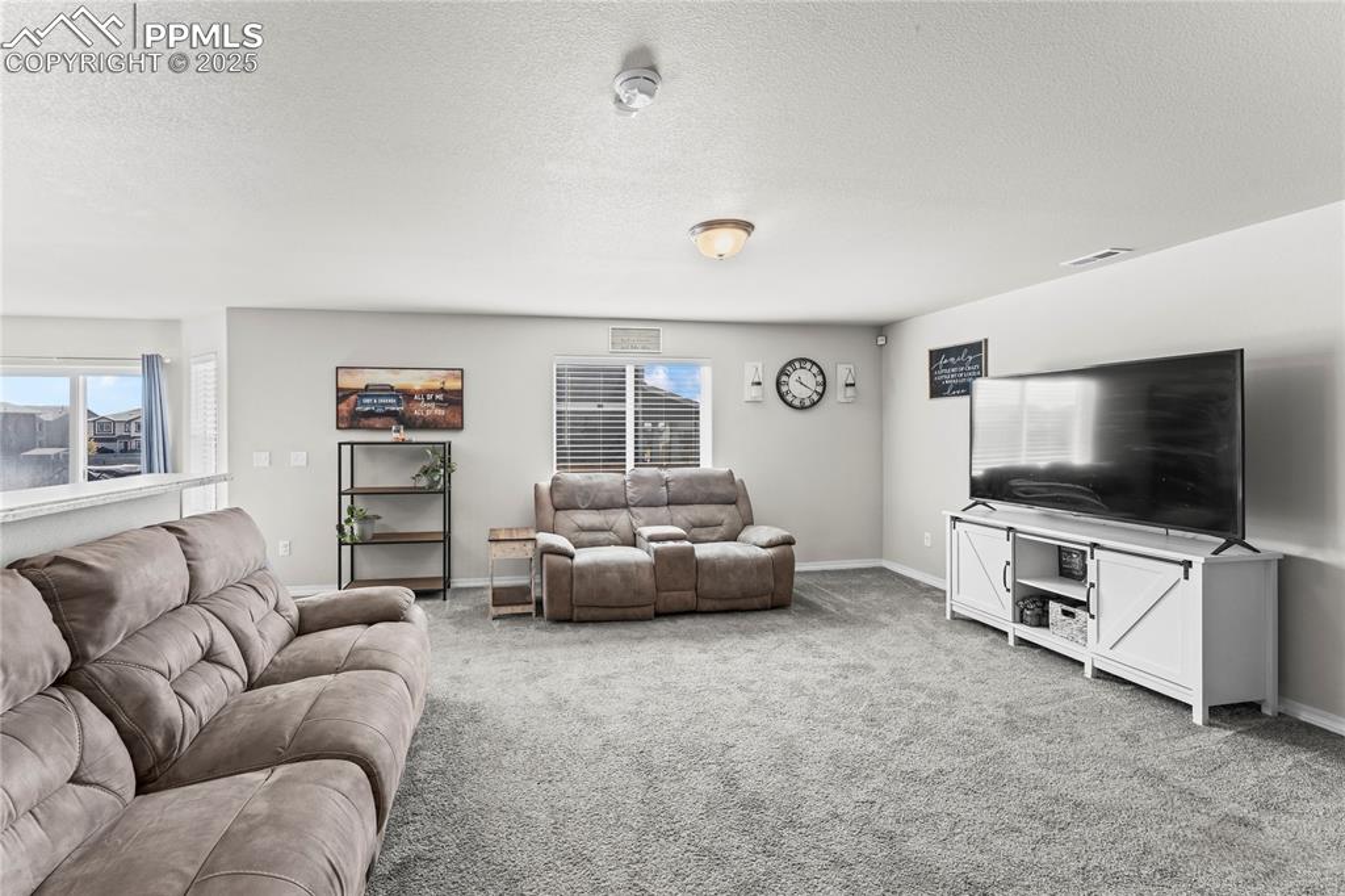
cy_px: 448
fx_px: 523
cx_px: 672
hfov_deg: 104.3
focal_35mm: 14
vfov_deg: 81.2
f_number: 8
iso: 500
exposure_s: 1/6
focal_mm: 14
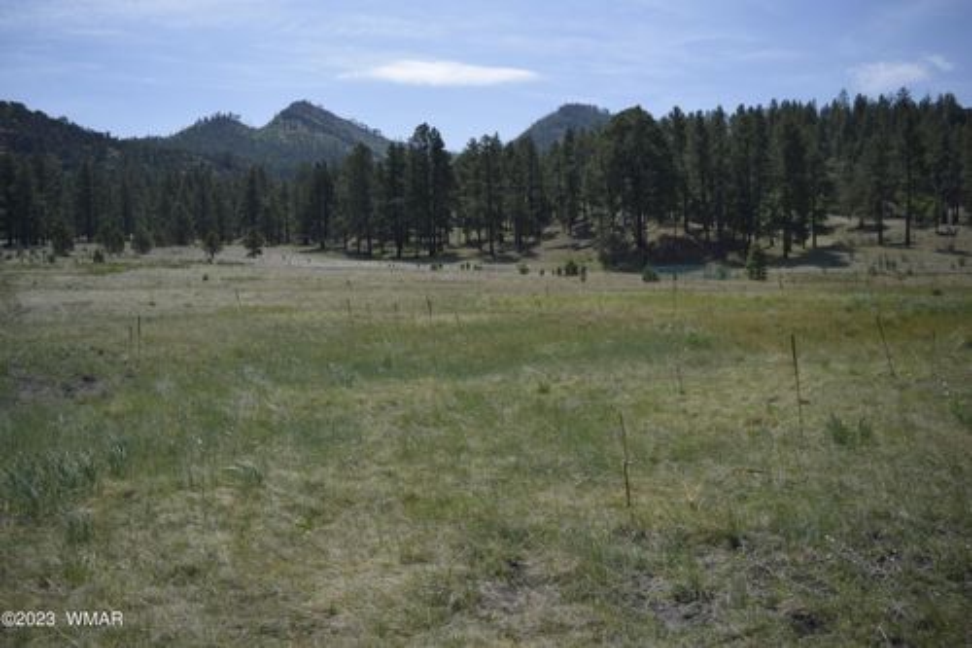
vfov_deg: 47.9
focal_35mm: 27
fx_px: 729
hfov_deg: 67.4
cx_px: 486
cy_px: 324
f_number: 3.5
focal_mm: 18
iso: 200
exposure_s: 1/3200
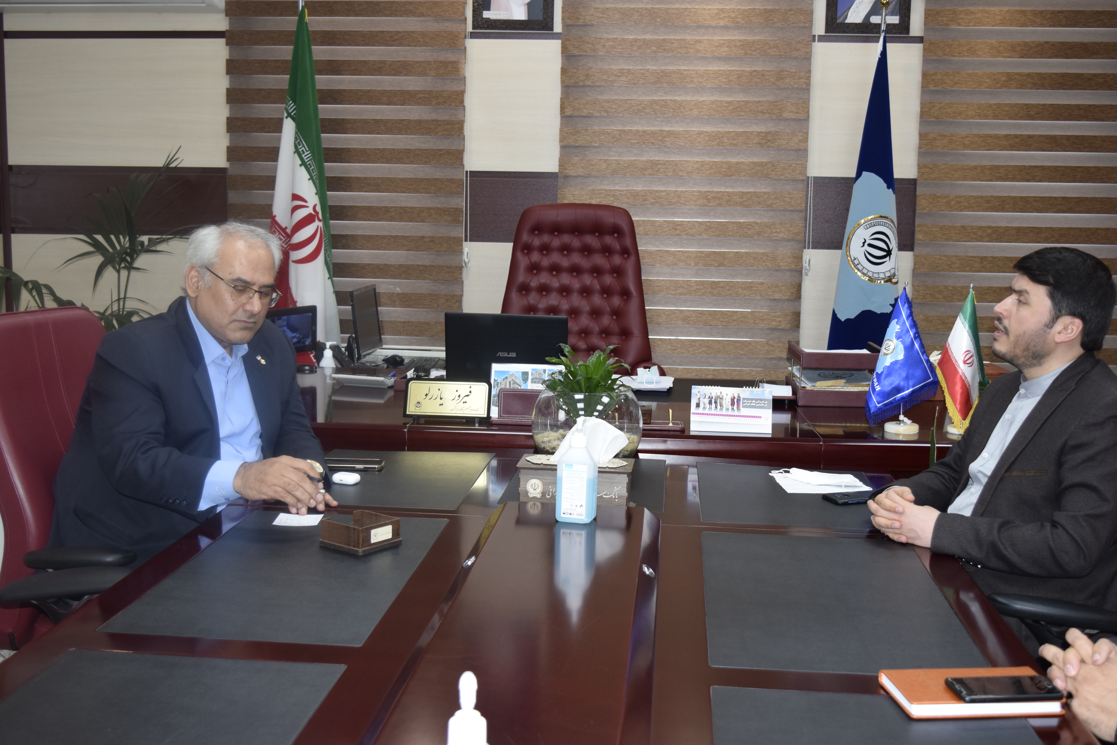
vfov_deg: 31.9
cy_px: 372
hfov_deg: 46.4
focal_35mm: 42
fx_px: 1303
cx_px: 558
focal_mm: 28
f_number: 5
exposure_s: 1/100
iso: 800
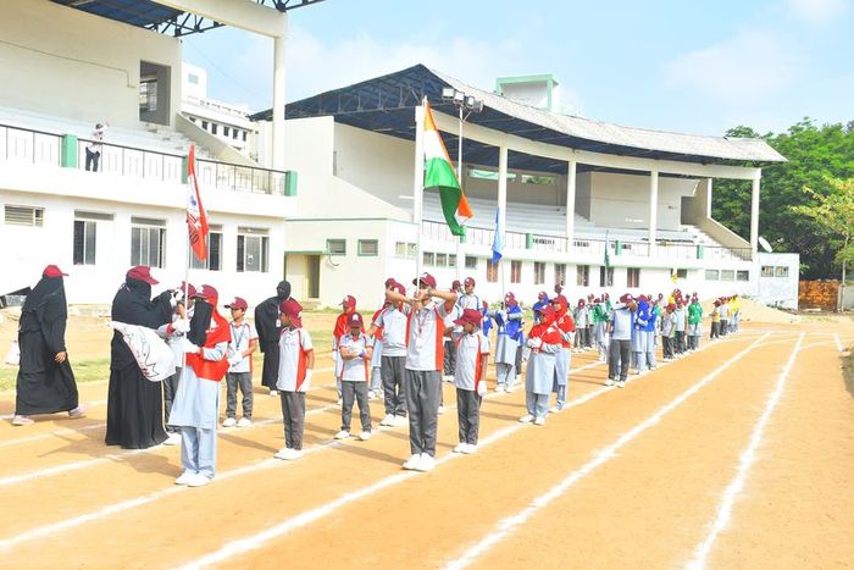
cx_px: 427
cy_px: 285
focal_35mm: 39
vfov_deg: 34.2
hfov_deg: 49.5
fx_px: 925
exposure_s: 1/250
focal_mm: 26
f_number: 6.3
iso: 160
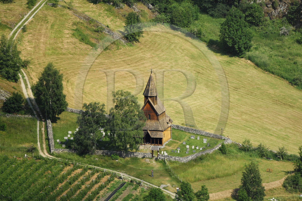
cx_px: 151
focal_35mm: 300
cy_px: 100
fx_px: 2513
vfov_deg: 4.6
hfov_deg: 6.9
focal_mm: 200
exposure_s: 1/1250
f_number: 3.2
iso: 100
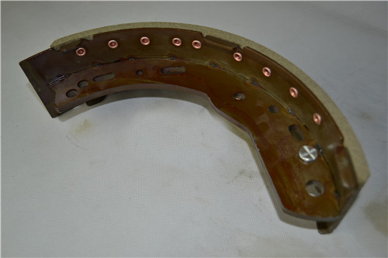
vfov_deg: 39.9
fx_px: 356
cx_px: 194
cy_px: 129
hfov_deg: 57.2
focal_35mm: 33
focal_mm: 22
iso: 100
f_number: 4
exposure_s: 1/200
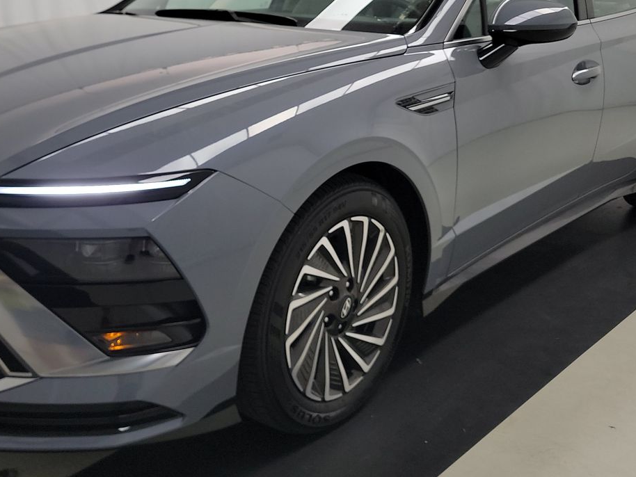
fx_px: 772
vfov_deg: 34.1
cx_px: 248
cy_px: 172
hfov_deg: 44.5
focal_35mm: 42
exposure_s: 1/59
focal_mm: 6.7
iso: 194
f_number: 1.8
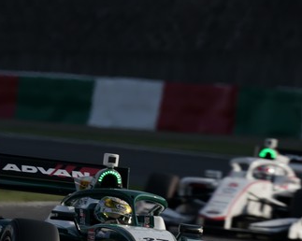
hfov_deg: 1.5
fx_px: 11228
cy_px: 184
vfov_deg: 1.2
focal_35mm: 1257
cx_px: 161
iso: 200
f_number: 10
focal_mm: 600
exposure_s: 1/640
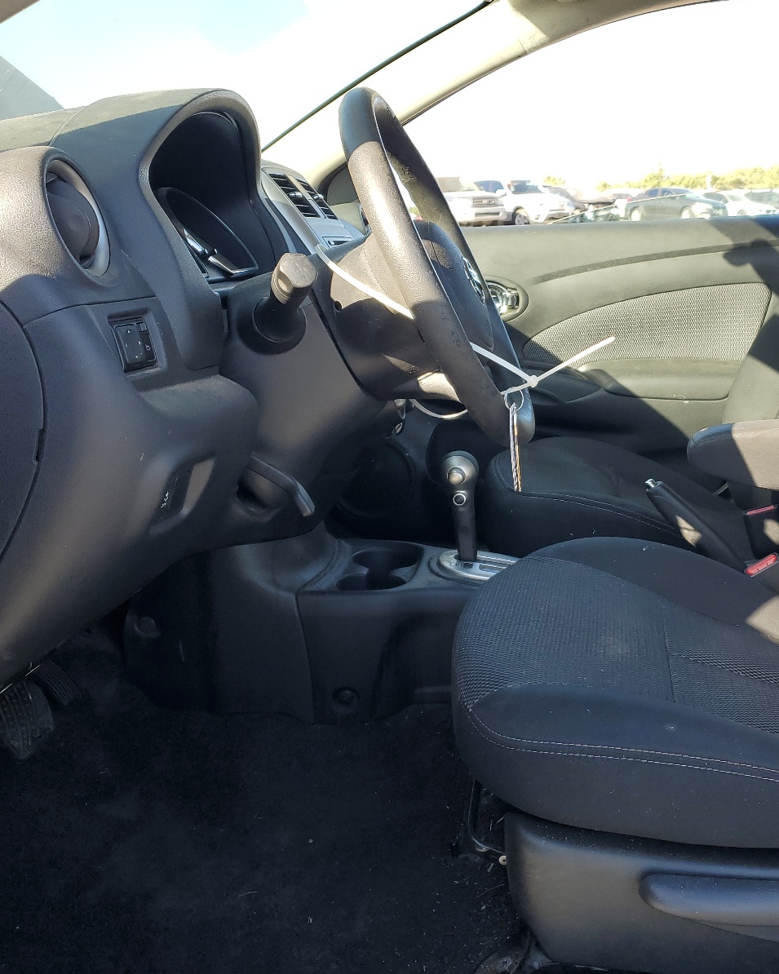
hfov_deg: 42.3
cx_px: 561
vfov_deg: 52.8
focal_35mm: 34
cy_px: 487
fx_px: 980
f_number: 1.5
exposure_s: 1/417
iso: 50
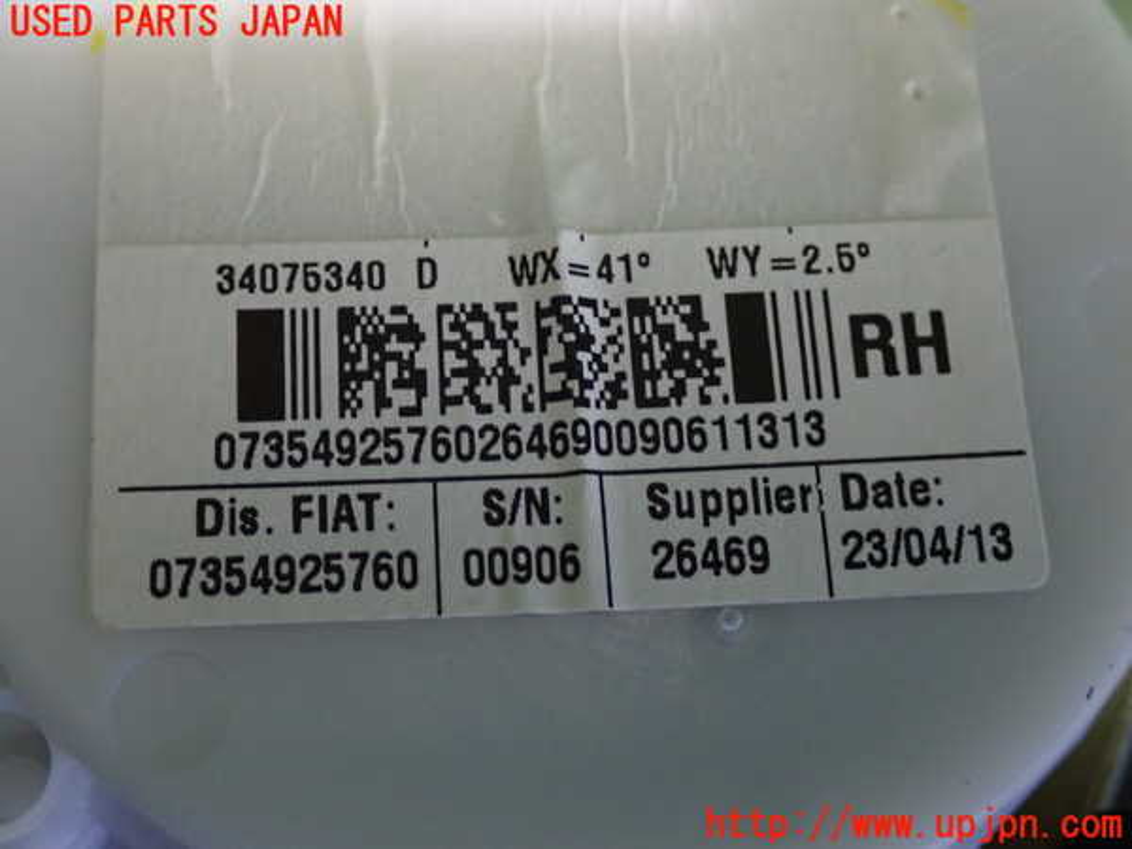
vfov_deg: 23.7
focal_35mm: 62
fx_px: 2028
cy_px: 424
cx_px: 566
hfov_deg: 31.2
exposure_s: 1/15
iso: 1000
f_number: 3.6
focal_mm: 11.09
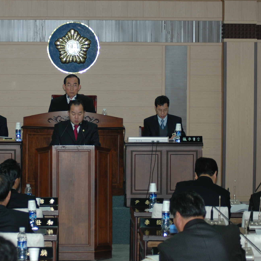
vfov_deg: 11.4
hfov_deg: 11.4
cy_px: 124
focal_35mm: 153
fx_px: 1305
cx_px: 75
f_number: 4.5
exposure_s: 1/60
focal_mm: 70
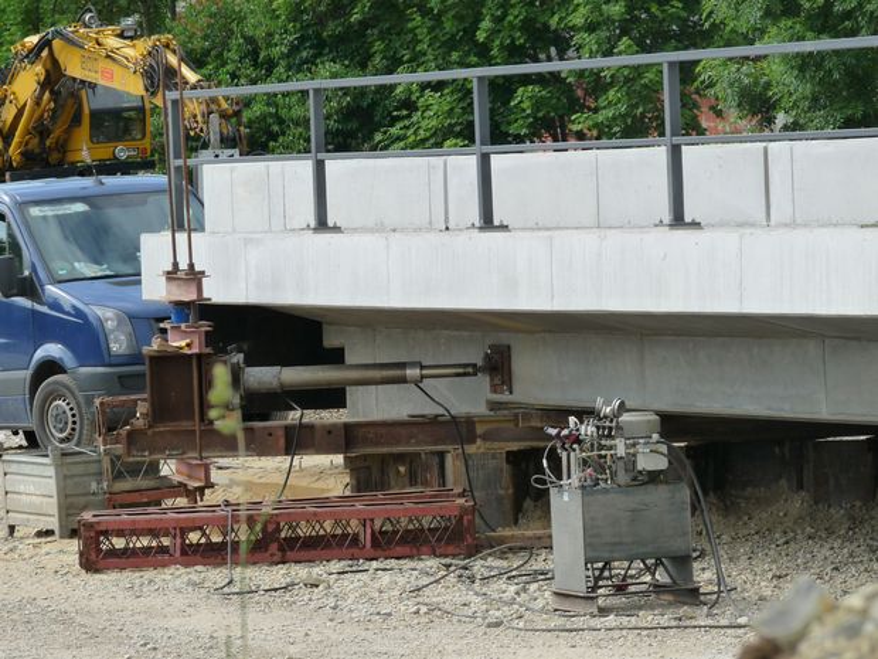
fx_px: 5403
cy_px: 330
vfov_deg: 7.0
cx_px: 439
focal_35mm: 213
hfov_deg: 9.3
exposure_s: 1/400
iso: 160
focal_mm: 37.8
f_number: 5.6
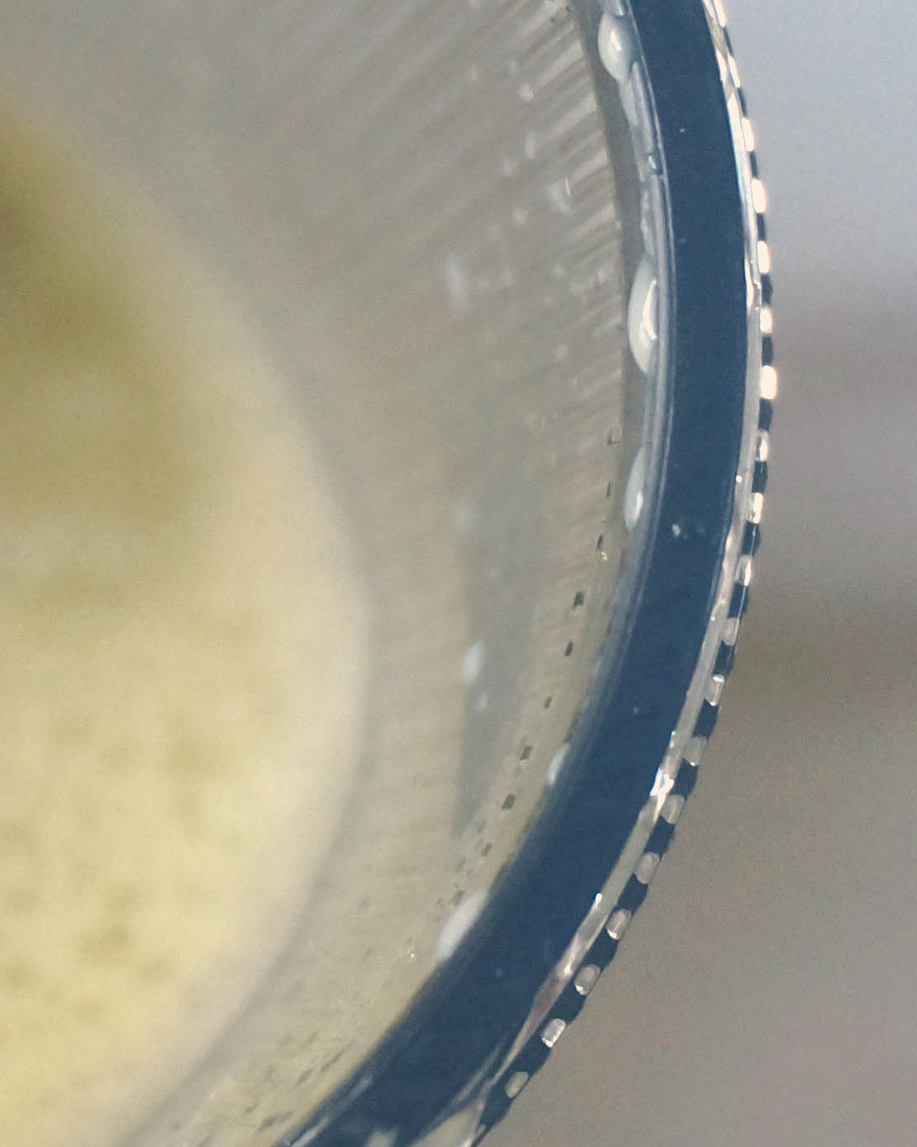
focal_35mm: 180
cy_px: 281
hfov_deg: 8.4
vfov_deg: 10.7
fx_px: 6108
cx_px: -334
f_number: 5.6
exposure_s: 1/60
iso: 1000
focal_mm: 36
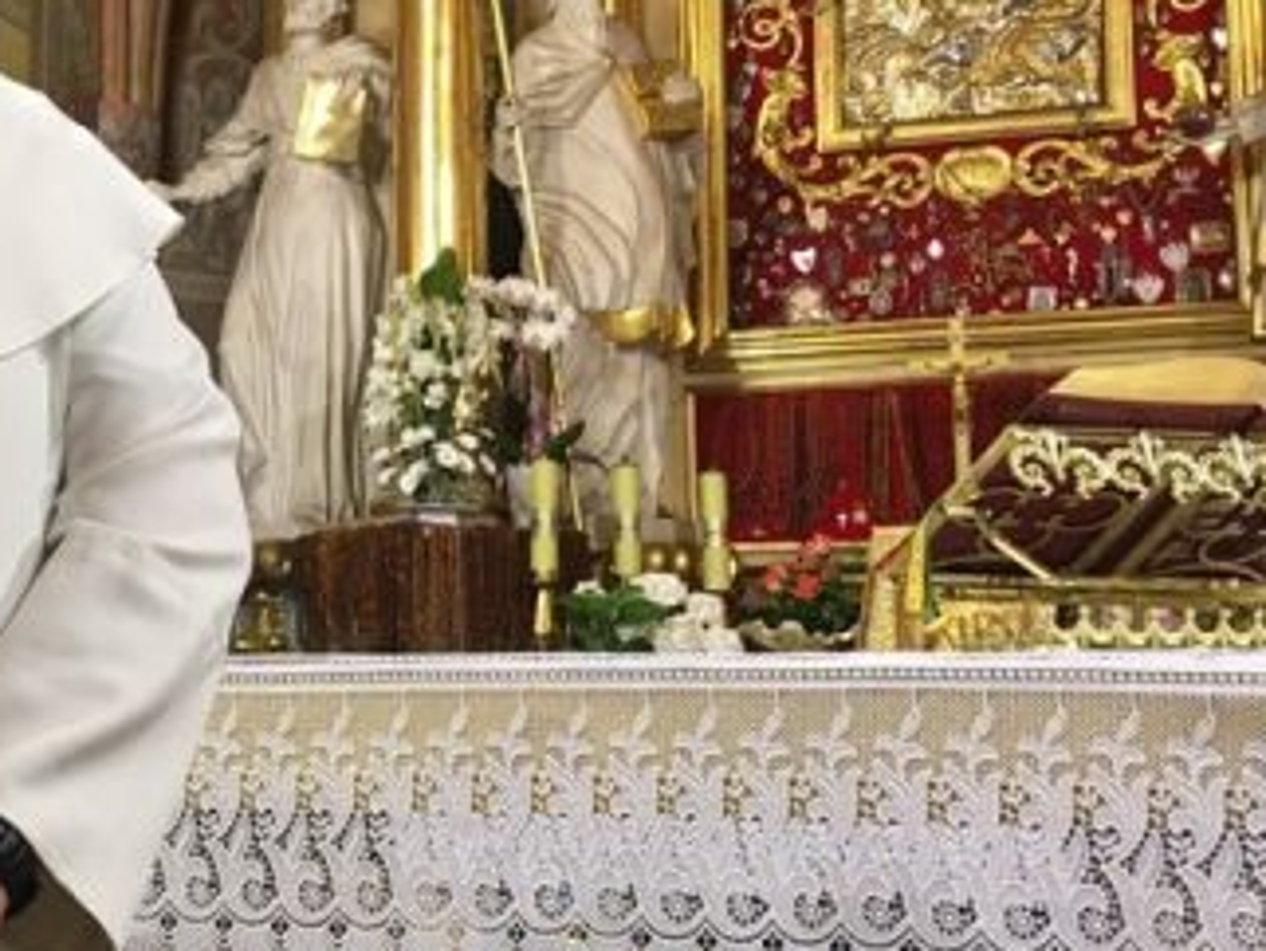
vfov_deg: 20.5
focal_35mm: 72
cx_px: 75
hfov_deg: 26.0
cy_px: 420
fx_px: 2635
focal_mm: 4.15
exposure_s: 1/33
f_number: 2.2
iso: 80
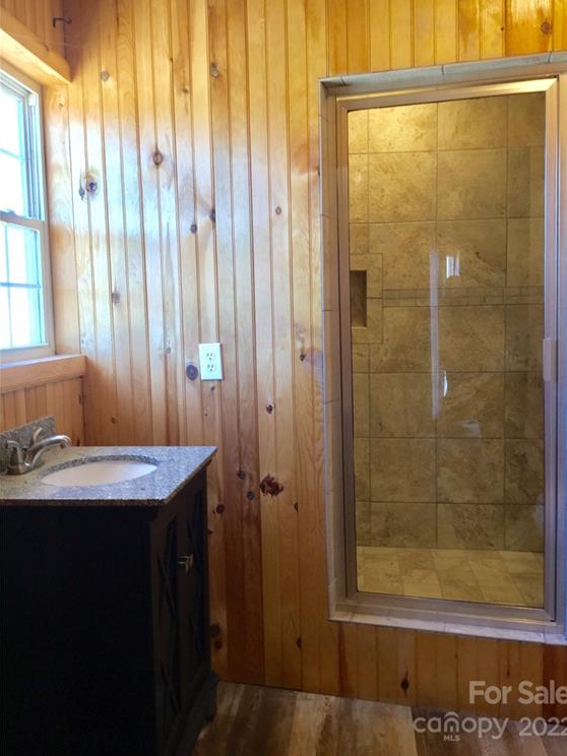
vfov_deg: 56.8
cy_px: 374
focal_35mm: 32
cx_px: 292
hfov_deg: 44.2
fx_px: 699
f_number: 2.4
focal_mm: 3.3
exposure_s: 1/30
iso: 40
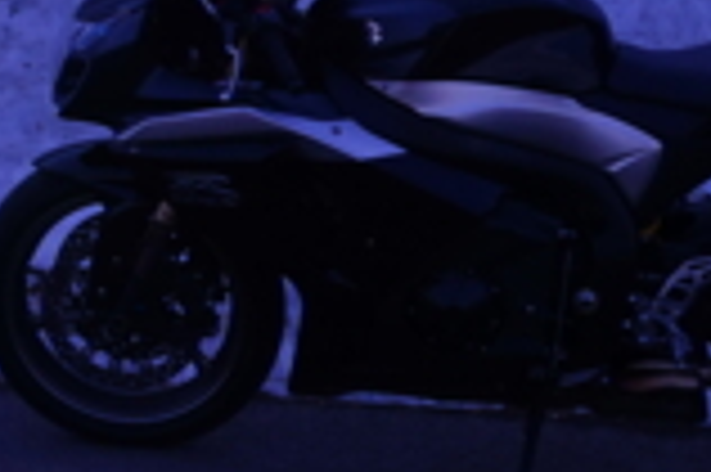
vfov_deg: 9.6
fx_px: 2703
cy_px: -344
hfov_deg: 14.5
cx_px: -135
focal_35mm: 137
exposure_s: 1/320
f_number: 11
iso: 100
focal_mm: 18
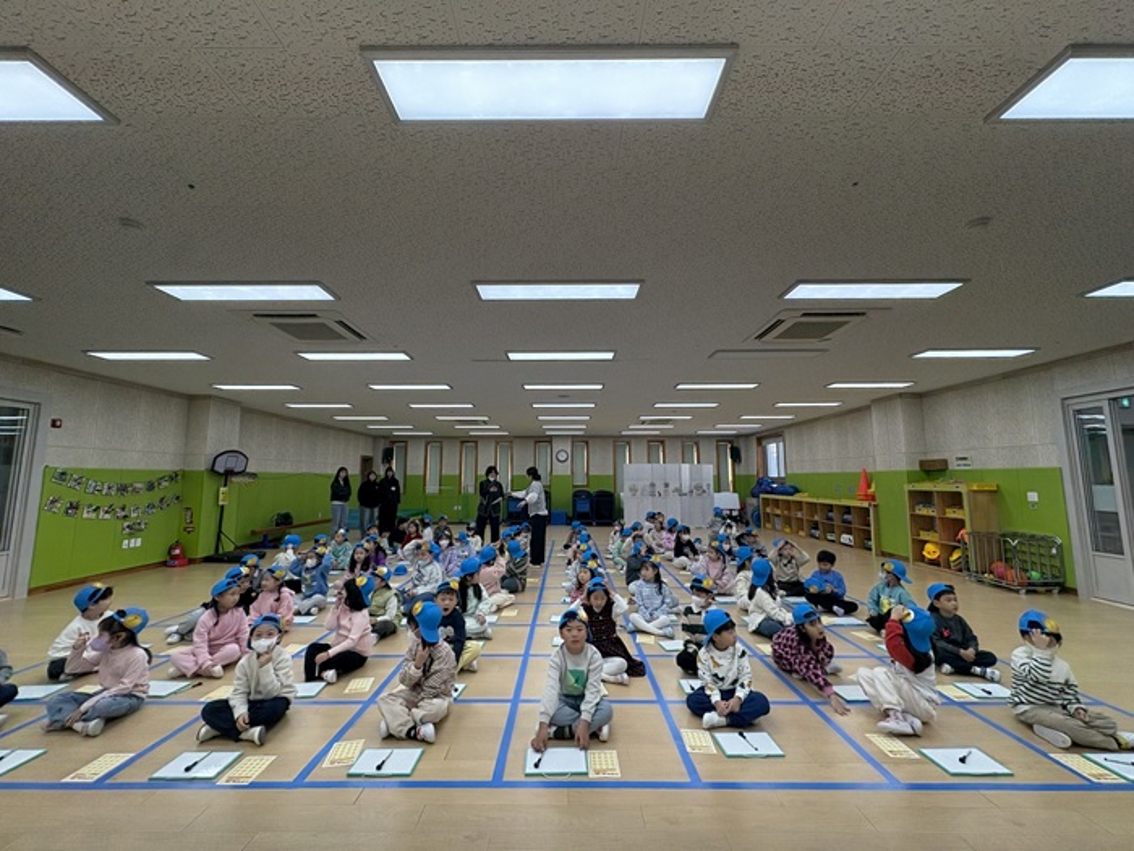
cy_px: 426
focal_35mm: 14
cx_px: 567
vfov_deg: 85.7
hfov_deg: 102.1
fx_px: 459
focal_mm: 2.22
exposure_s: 1/133
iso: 64
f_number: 2.2
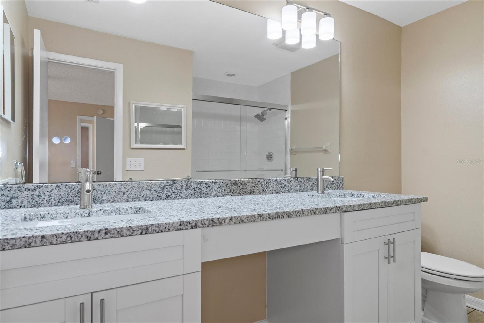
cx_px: 242
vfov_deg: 59.5
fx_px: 282
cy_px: 162
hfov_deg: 81.2
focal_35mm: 21
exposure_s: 1/2.5
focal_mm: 14
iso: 320
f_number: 8
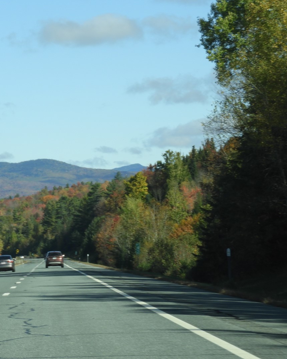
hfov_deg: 9.5
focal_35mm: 163
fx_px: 1731
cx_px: 70
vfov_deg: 11.8
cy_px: 180
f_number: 5
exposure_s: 1/400
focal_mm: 22.4
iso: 100
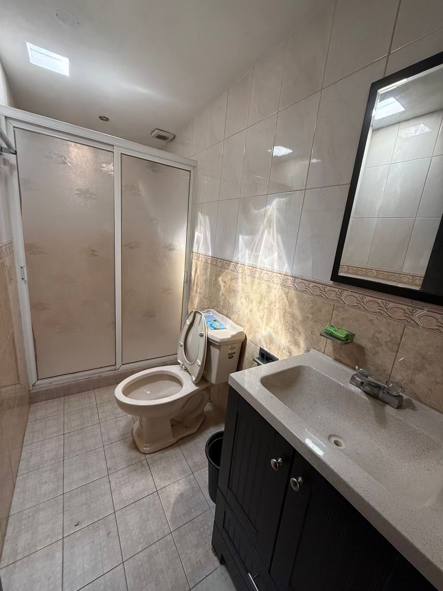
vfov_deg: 102.1
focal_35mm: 14
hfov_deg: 85.7
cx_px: 222
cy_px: 296
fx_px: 239
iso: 250
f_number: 2.2
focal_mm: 2.22
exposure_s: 1/120
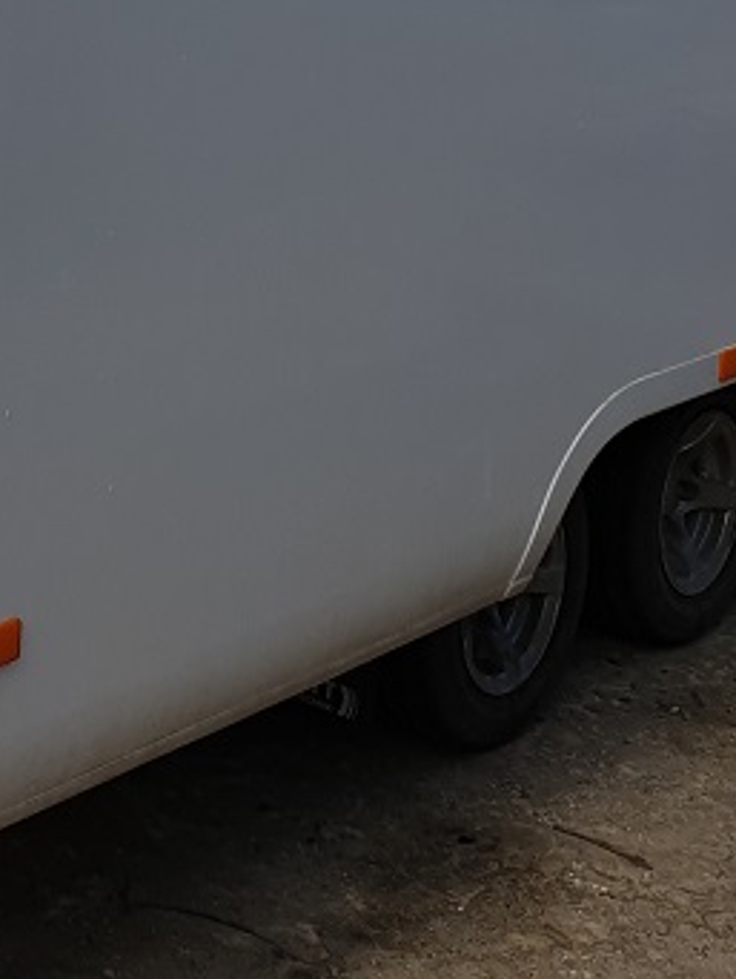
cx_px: -72
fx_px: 2605
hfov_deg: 15.7
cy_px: -427
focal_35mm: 92
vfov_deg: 19.1
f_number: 2.4
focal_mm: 4.3
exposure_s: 1/1555
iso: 50
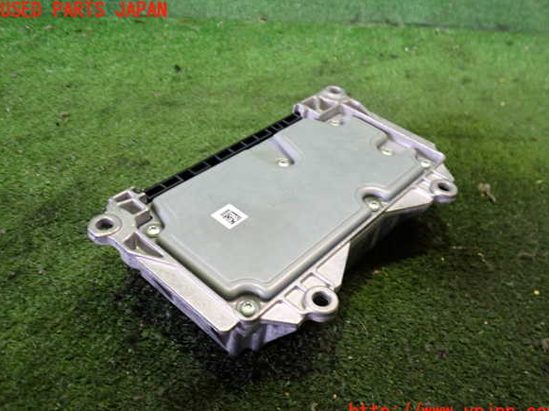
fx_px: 491
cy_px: 212
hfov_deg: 58.4
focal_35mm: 31
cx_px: 279
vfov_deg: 45.4
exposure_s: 1/30
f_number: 2.3
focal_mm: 5.4
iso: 400
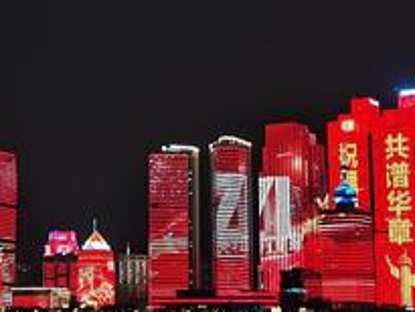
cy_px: 112
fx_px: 1140
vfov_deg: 15.6
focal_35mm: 95
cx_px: 45
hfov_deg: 20.2
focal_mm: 5.58
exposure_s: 1/50
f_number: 1.8
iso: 640
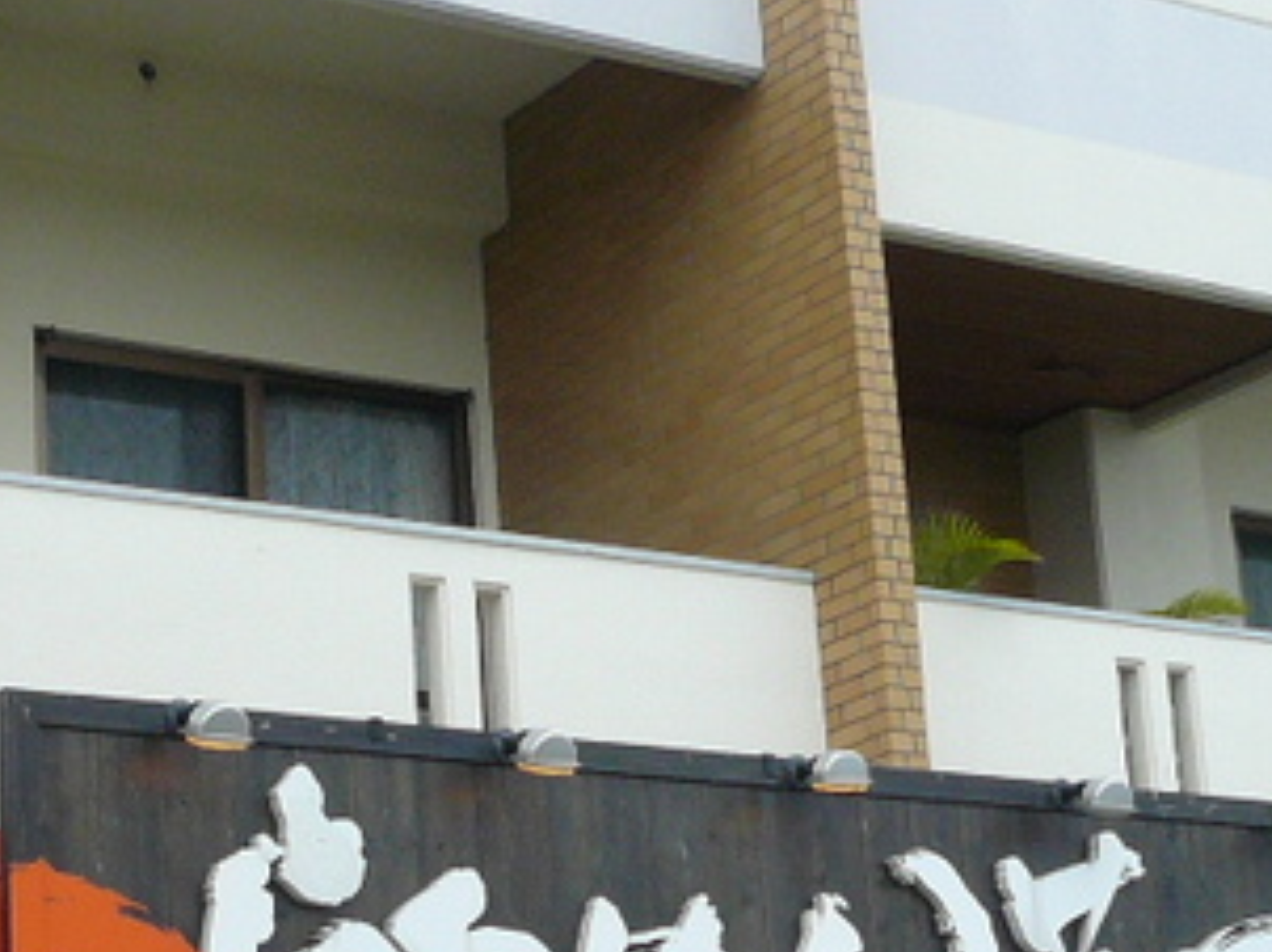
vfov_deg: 15.5
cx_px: 493
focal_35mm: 95
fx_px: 3488
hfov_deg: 20.6
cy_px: 674
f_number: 2.8
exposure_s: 1/1000
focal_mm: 4.6
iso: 100
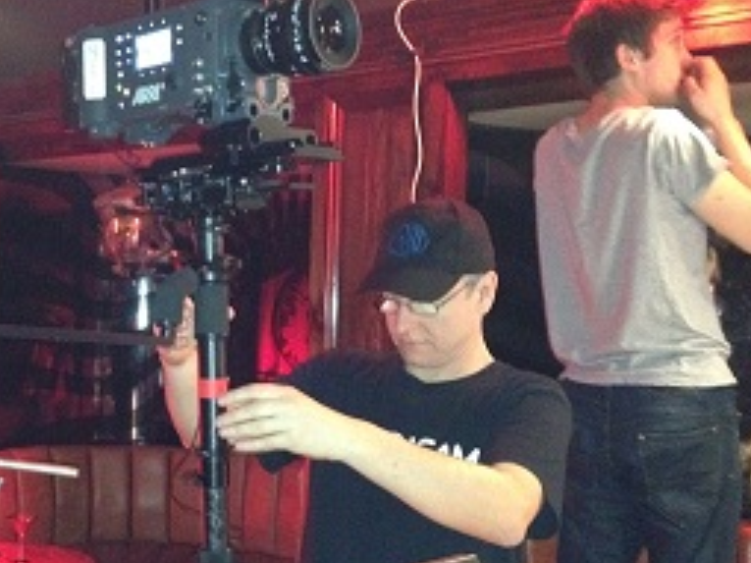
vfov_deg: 26.5
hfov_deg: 34.5
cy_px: 321
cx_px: 233
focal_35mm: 55
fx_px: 1193
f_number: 2.4
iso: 800
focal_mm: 4.28
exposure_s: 1/16
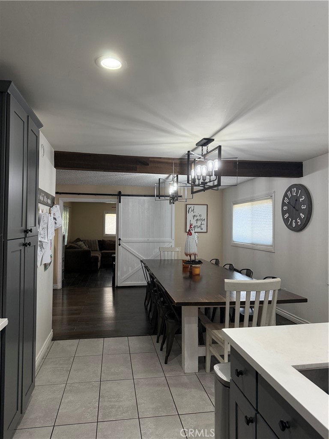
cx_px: 164
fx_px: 304
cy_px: 220
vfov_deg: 71.6
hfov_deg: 56.8
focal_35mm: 24
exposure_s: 1/121
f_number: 1.78
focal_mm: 6.76
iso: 200
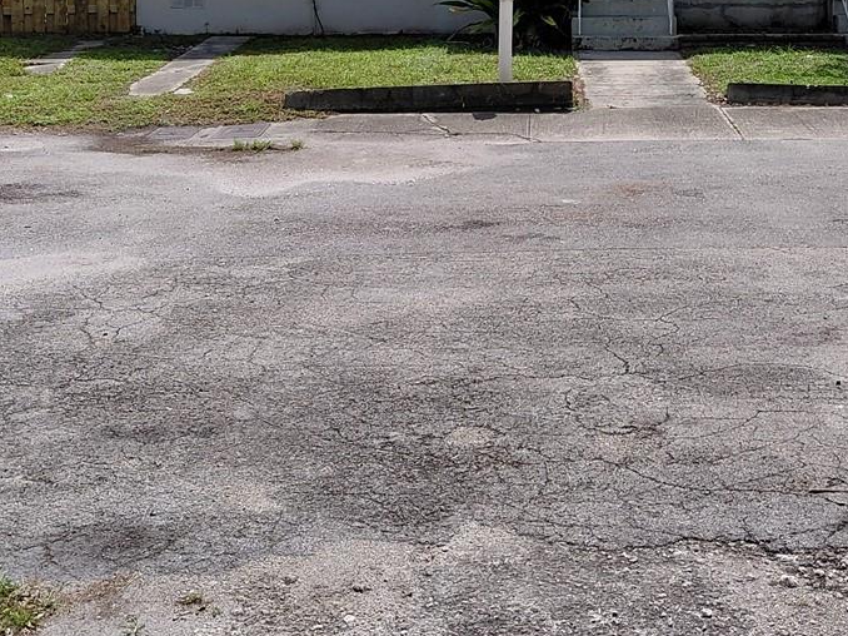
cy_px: -45
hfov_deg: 32.1
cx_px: 633
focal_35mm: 59
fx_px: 1445
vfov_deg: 23.4
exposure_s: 1/4472
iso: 50
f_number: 1.8
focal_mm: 4.69
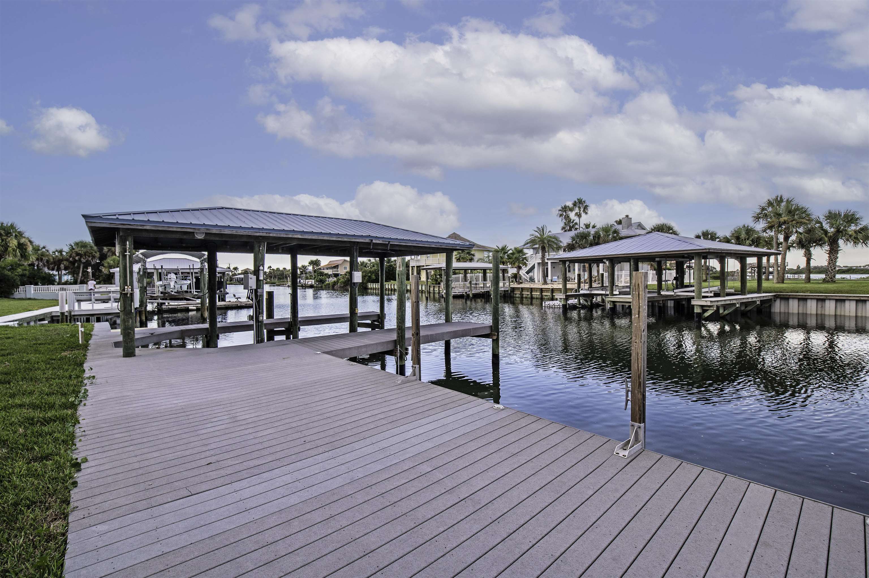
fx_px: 362
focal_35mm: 15
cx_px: 434
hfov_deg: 100.4
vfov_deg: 77.2
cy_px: 289
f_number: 5.6
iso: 320
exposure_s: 1/250
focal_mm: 15
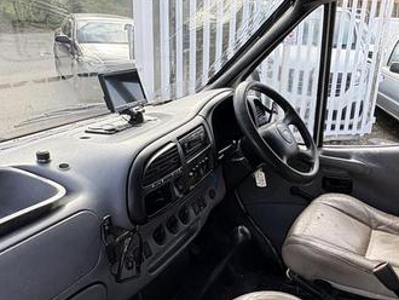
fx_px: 438
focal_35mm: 38
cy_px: 188
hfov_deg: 48.0
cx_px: 272
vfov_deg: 37.5
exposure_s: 1/264
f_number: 2.2
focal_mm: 2.22
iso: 50
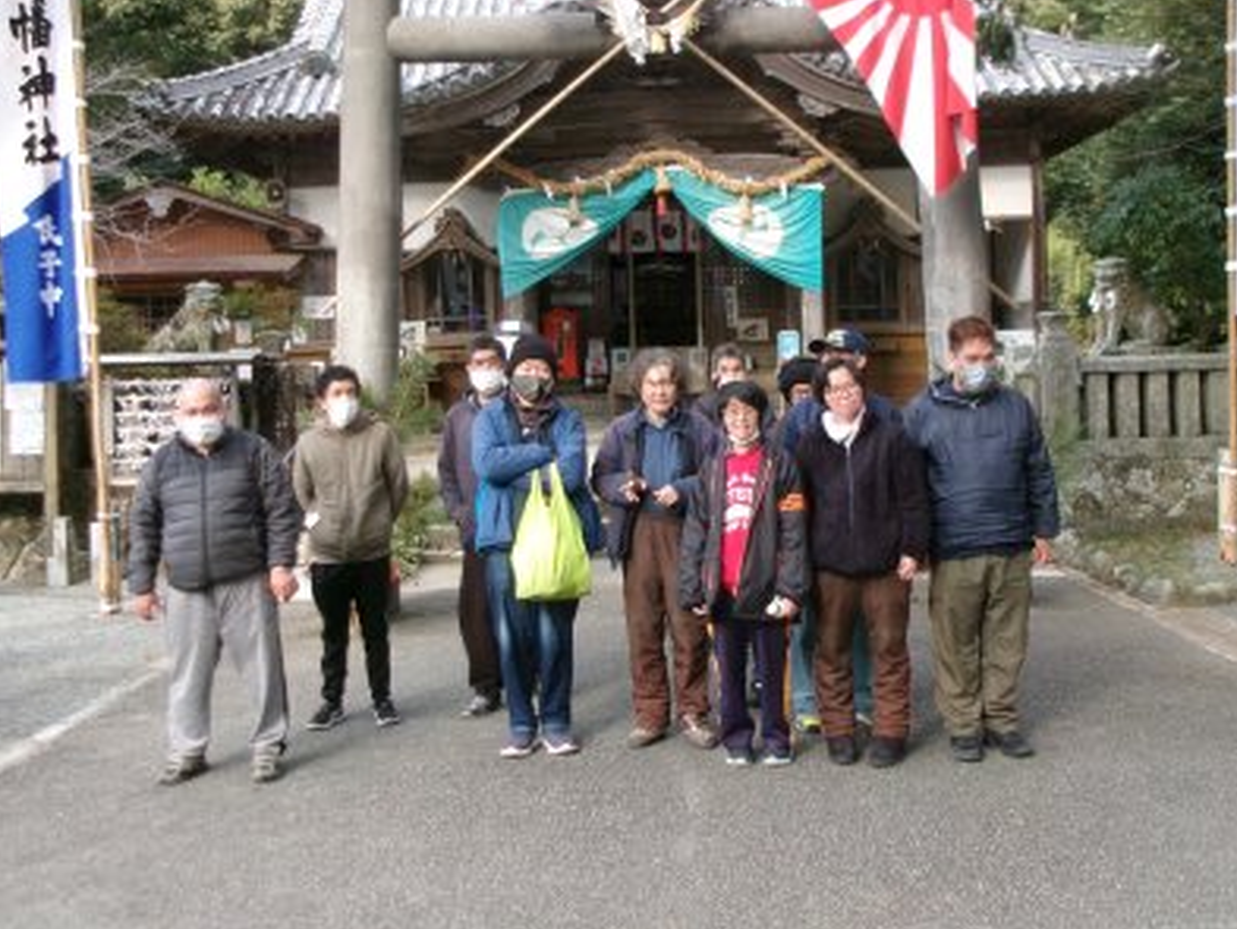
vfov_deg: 32.8
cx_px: 652
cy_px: 372
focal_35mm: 44
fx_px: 1573
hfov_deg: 42.9
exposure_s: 1/80
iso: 100
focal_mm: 6.4
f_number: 4.5
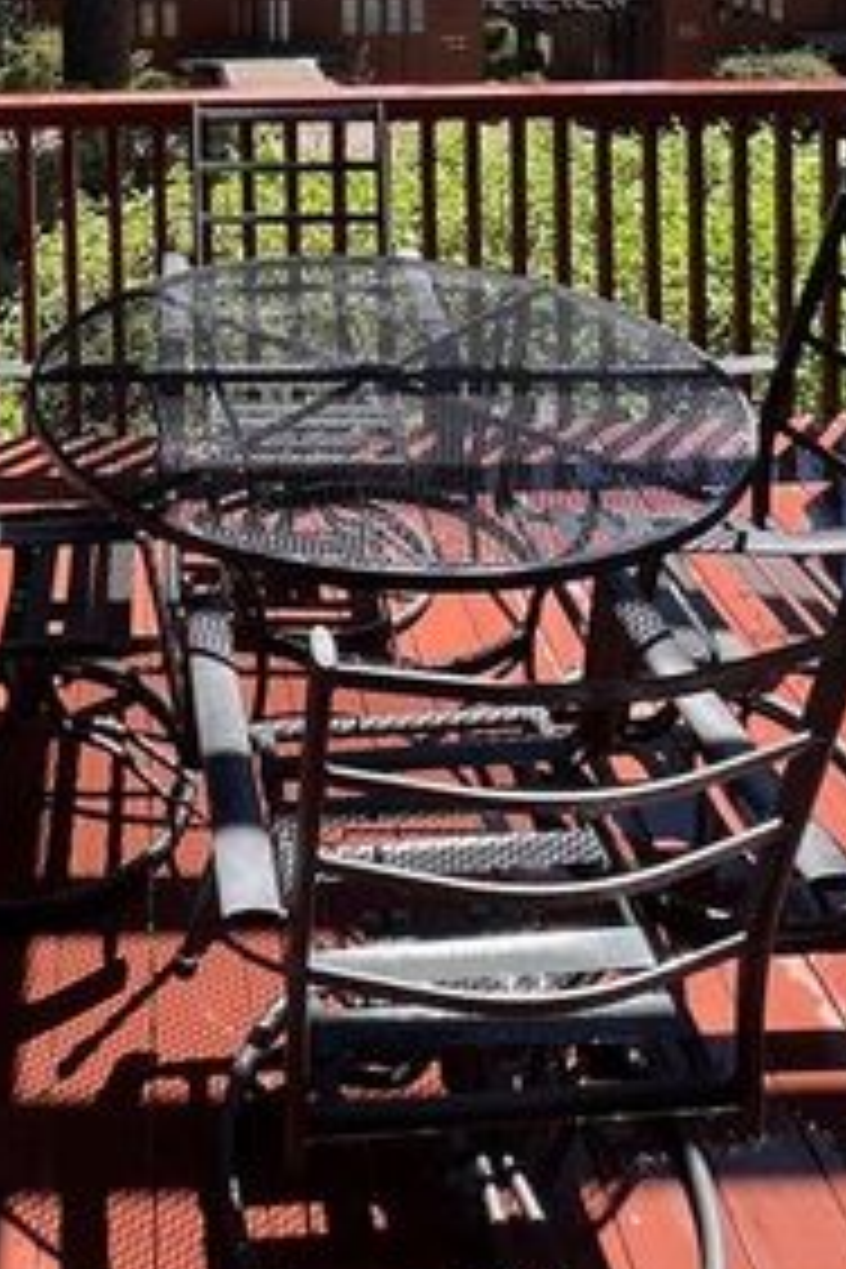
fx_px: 1128
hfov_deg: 39.4
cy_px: -119
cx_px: 162
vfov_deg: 44.9
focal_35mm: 32
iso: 32
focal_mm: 1.57
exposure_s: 1/661
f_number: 1.8
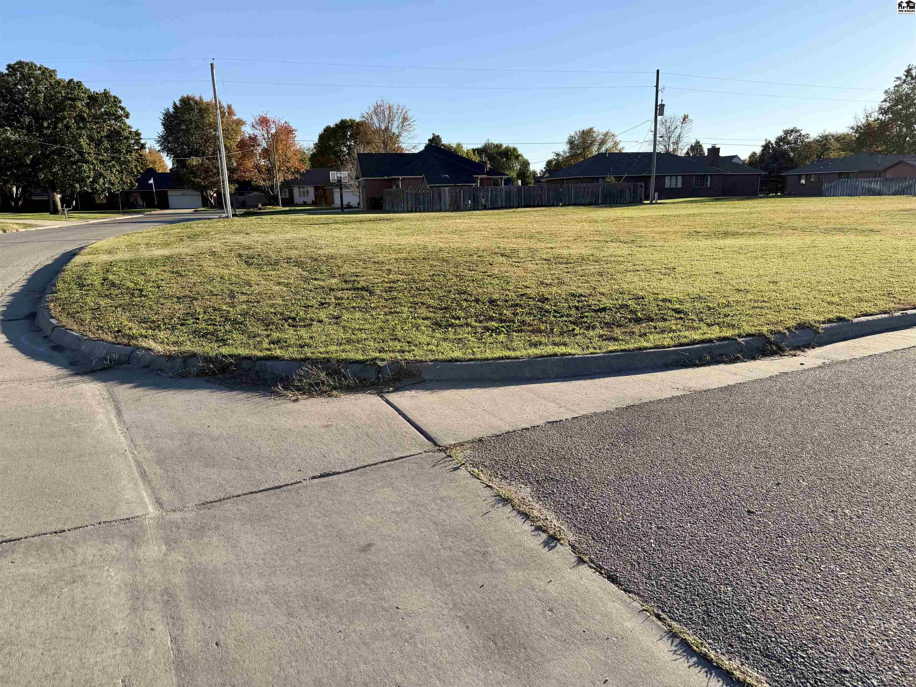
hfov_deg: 71.6
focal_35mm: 24
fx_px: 635
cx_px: 458
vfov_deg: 56.8
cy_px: 344
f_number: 1.78
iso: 80
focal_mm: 6.76
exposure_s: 1/3021
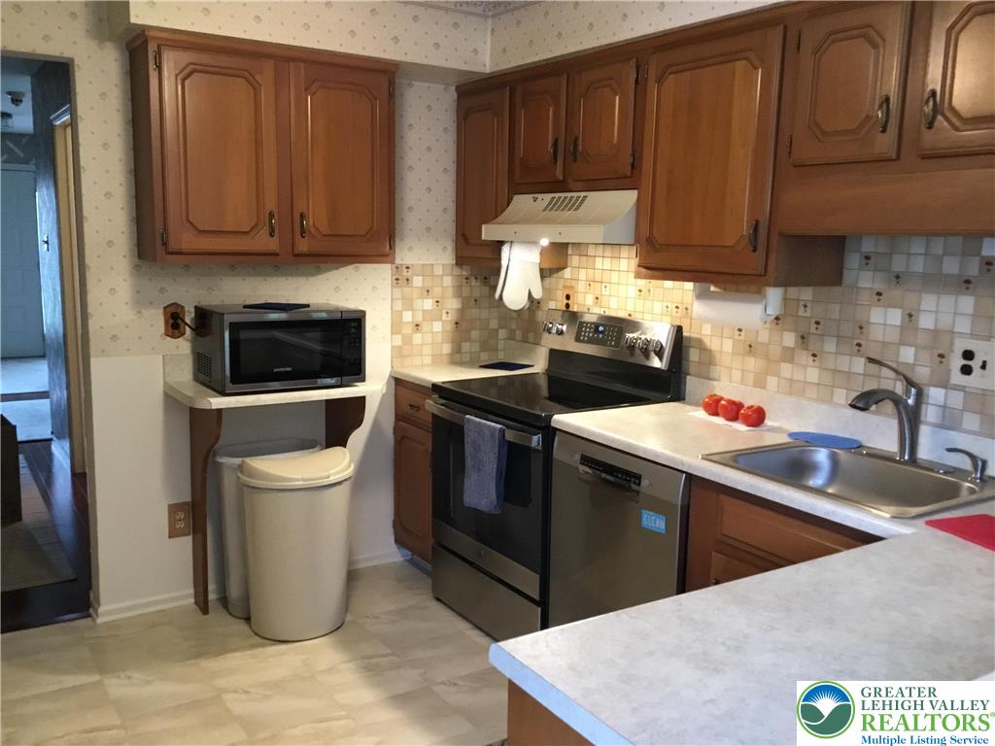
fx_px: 891
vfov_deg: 45.4
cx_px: 498
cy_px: 373
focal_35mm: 31
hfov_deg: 58.4
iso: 160
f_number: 2.4
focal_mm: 3.3
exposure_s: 1/30
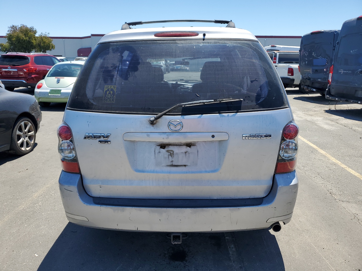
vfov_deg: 53.1
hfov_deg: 67.3
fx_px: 272
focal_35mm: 26
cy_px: 136
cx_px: 181
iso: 50
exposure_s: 1/2500
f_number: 1.5
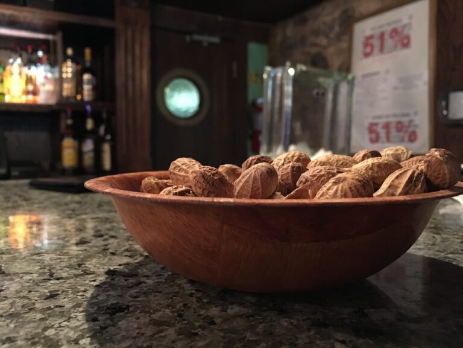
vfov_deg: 48.2
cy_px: 174
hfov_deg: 61.7
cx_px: 232
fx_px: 388
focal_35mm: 29
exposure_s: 1/15
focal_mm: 4.15
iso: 640
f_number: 2.2
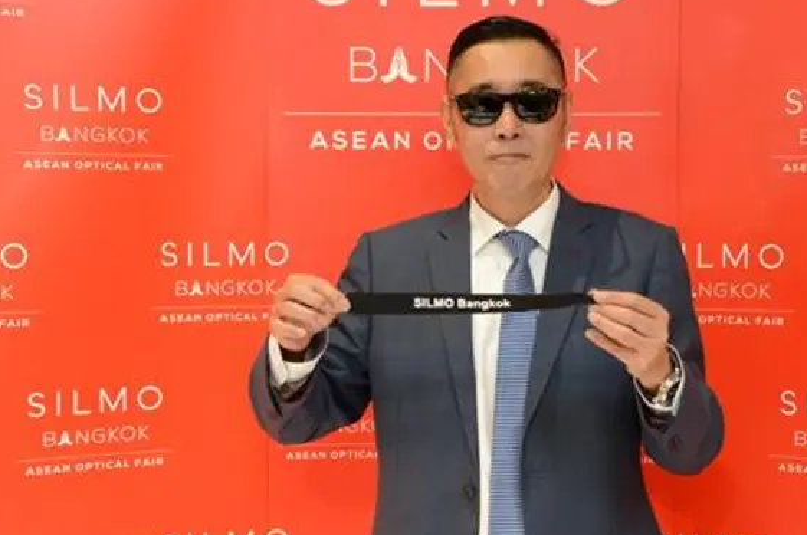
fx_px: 1432
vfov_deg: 21.2
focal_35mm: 64
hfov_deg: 31.4
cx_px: 488
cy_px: 271
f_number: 5.6
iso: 1600
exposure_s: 1/80
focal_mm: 46
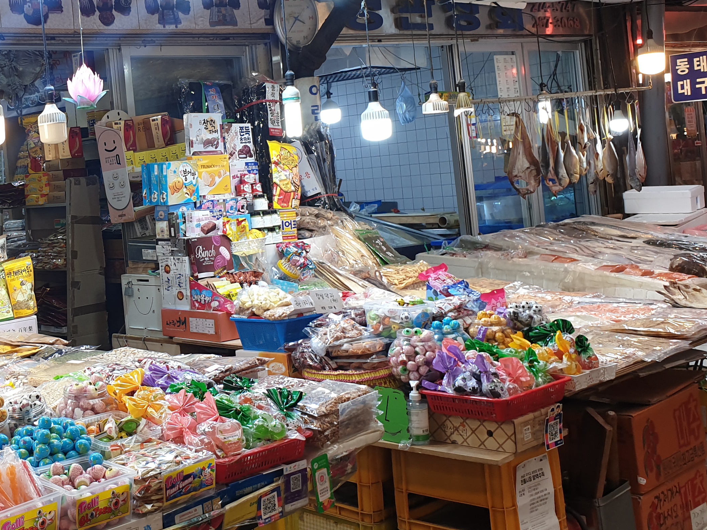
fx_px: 1021
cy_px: 167
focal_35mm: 50
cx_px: 83
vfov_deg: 28.9
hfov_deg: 36.1
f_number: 2.4
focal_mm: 4.3
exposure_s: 1/120
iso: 64
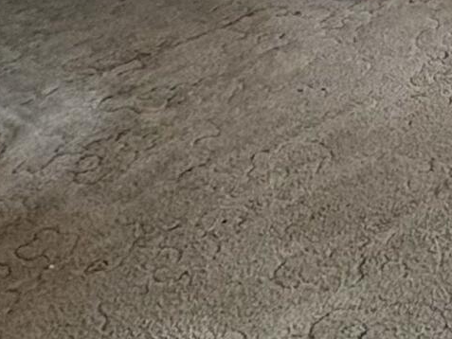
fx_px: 1149
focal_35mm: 88
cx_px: 835
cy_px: -459
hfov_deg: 17.6
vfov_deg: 13.0
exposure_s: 1/149
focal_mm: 2.22
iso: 40
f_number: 2.2
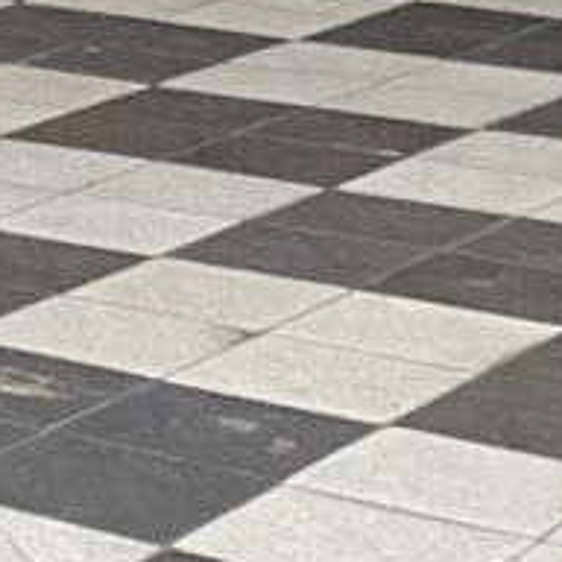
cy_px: -225
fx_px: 3380
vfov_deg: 9.3
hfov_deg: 8.4
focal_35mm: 184
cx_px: -948
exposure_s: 1/50
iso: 64
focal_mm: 4.2
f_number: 1.6
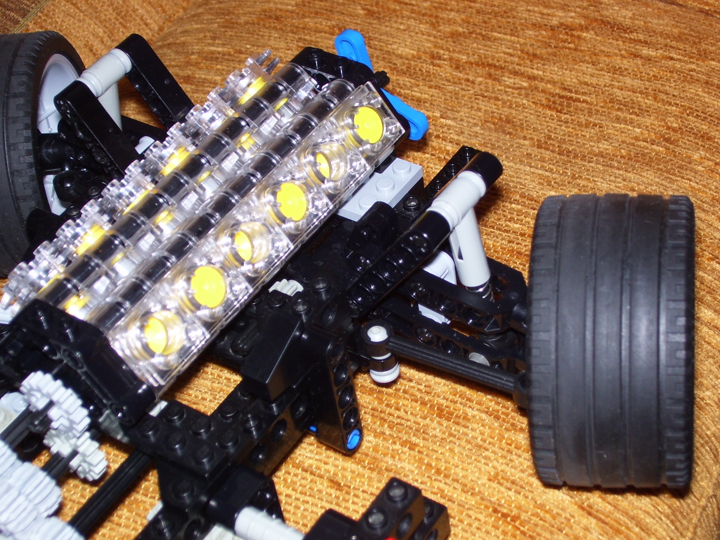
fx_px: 1456
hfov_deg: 27.8
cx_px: 360
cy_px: 270
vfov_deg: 21.0
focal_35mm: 70
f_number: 4
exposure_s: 1/90
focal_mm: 11.6
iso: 80
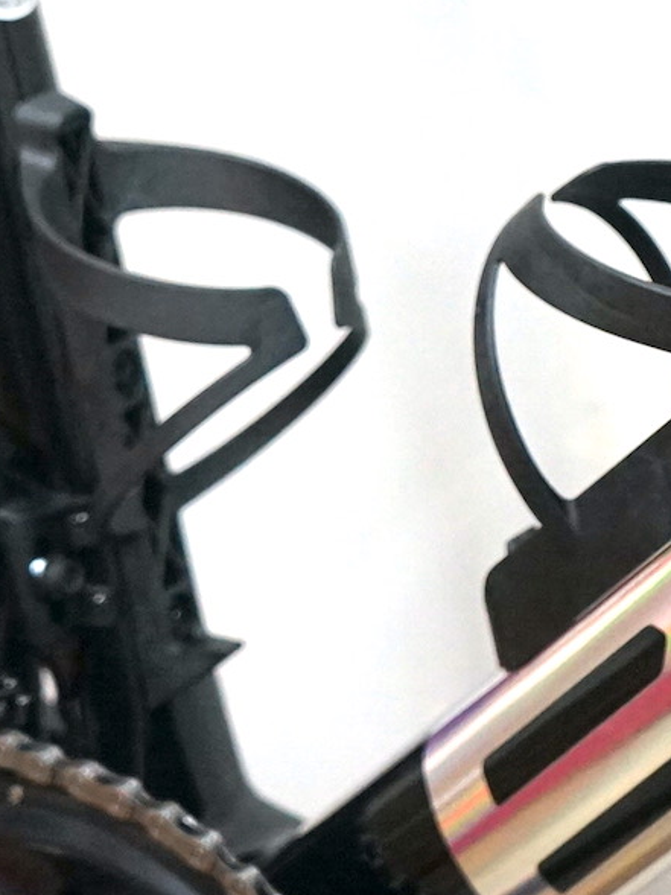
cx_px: 709
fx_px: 3205
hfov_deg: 11.8
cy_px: 1
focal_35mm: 124
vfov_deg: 15.6
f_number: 4.5
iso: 2500
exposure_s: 1/160
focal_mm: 33
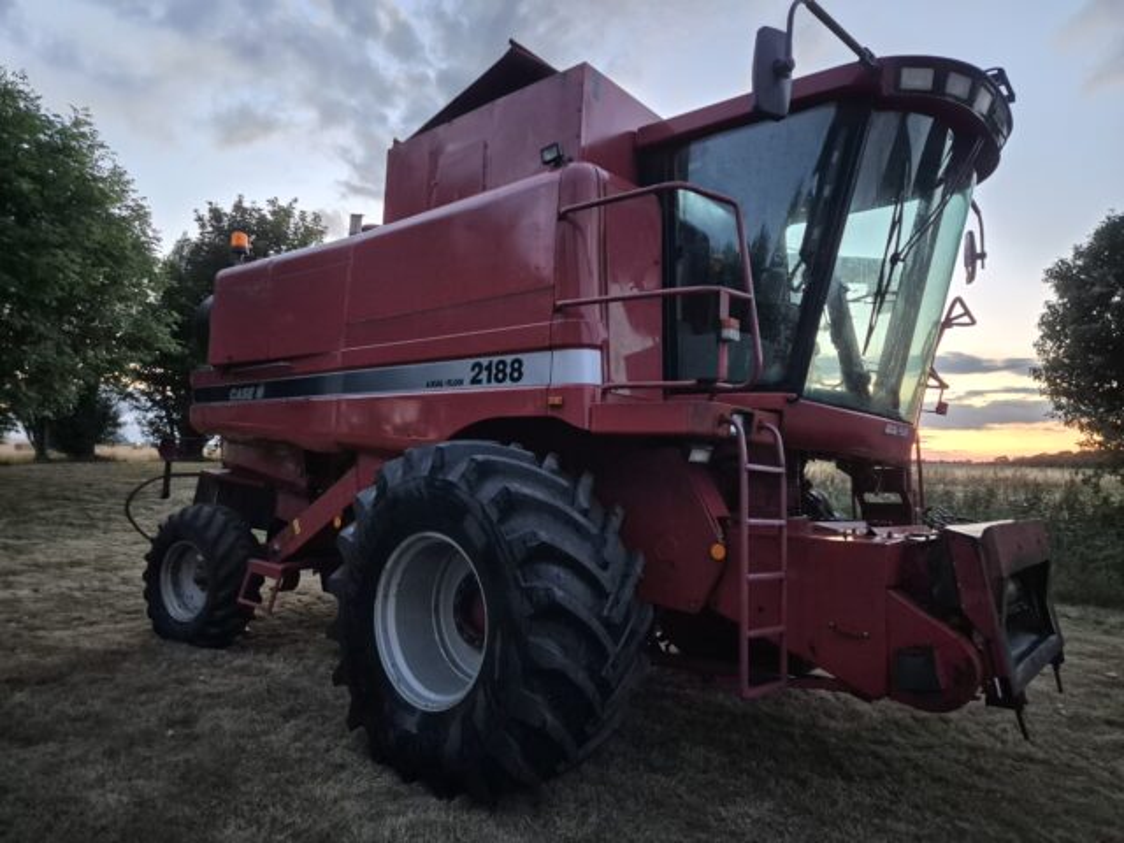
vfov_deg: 58.9
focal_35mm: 23
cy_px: 422
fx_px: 747
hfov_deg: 73.9
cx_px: 562
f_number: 1.8
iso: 2000
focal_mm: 5.4
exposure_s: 1/17
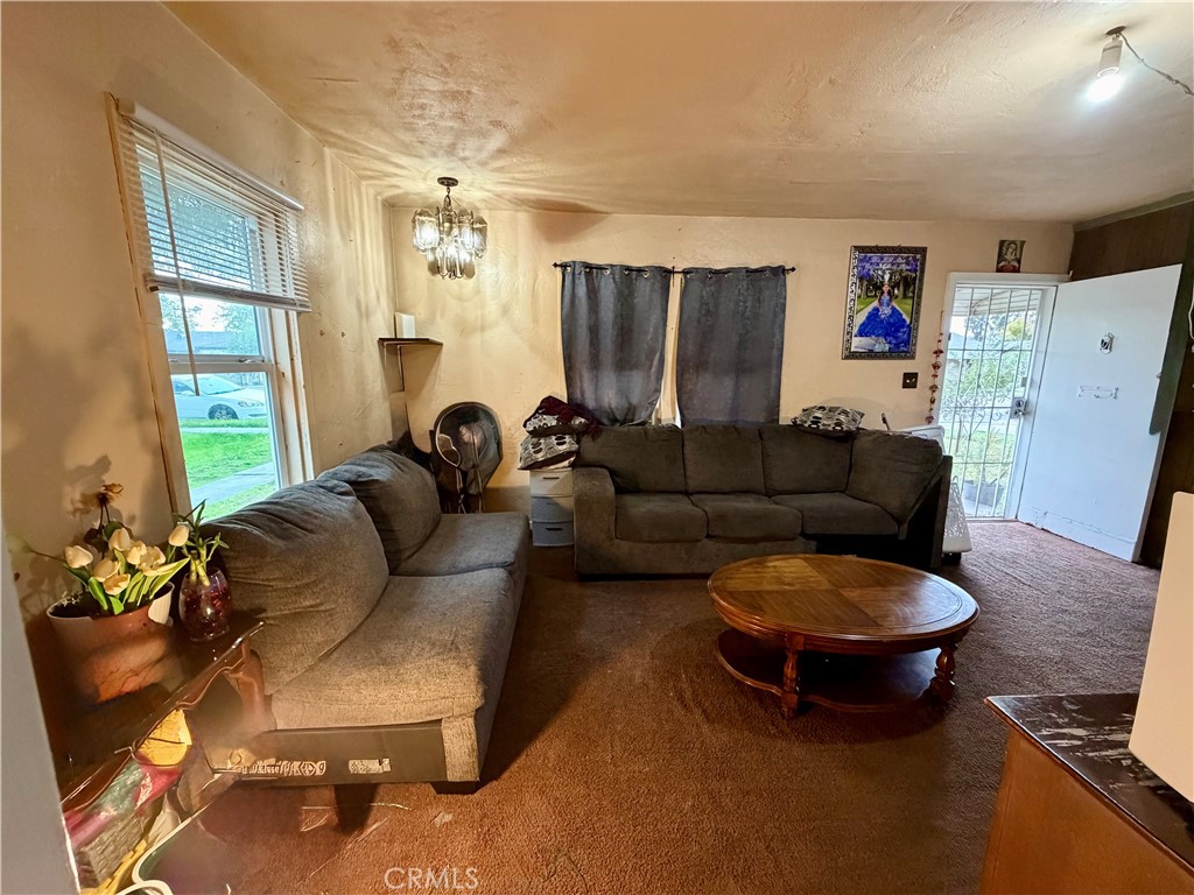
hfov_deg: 102.1
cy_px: 448
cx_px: 597
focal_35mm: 14
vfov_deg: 85.7
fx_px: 483
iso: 640
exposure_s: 1/60
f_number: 2.2
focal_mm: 2.22
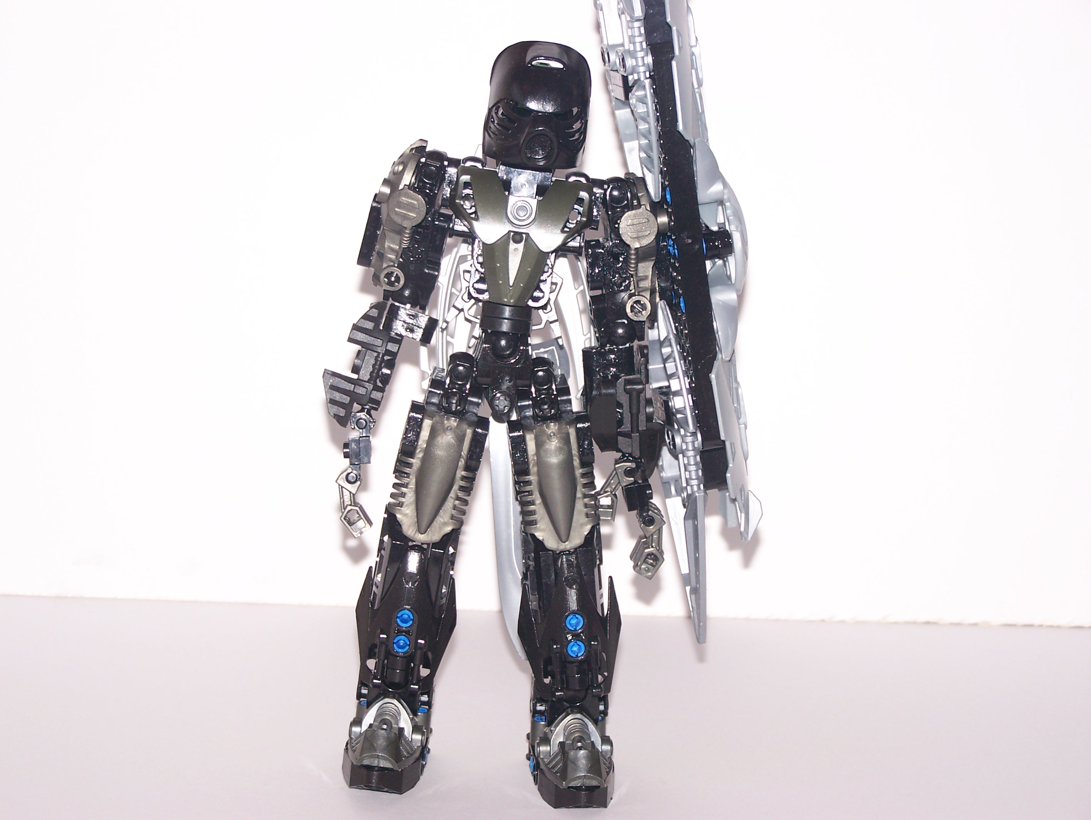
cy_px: 410
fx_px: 2965
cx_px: 546
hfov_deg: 20.9
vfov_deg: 15.7
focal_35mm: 94
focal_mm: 15.6
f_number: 3.2
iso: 80
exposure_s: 1/80
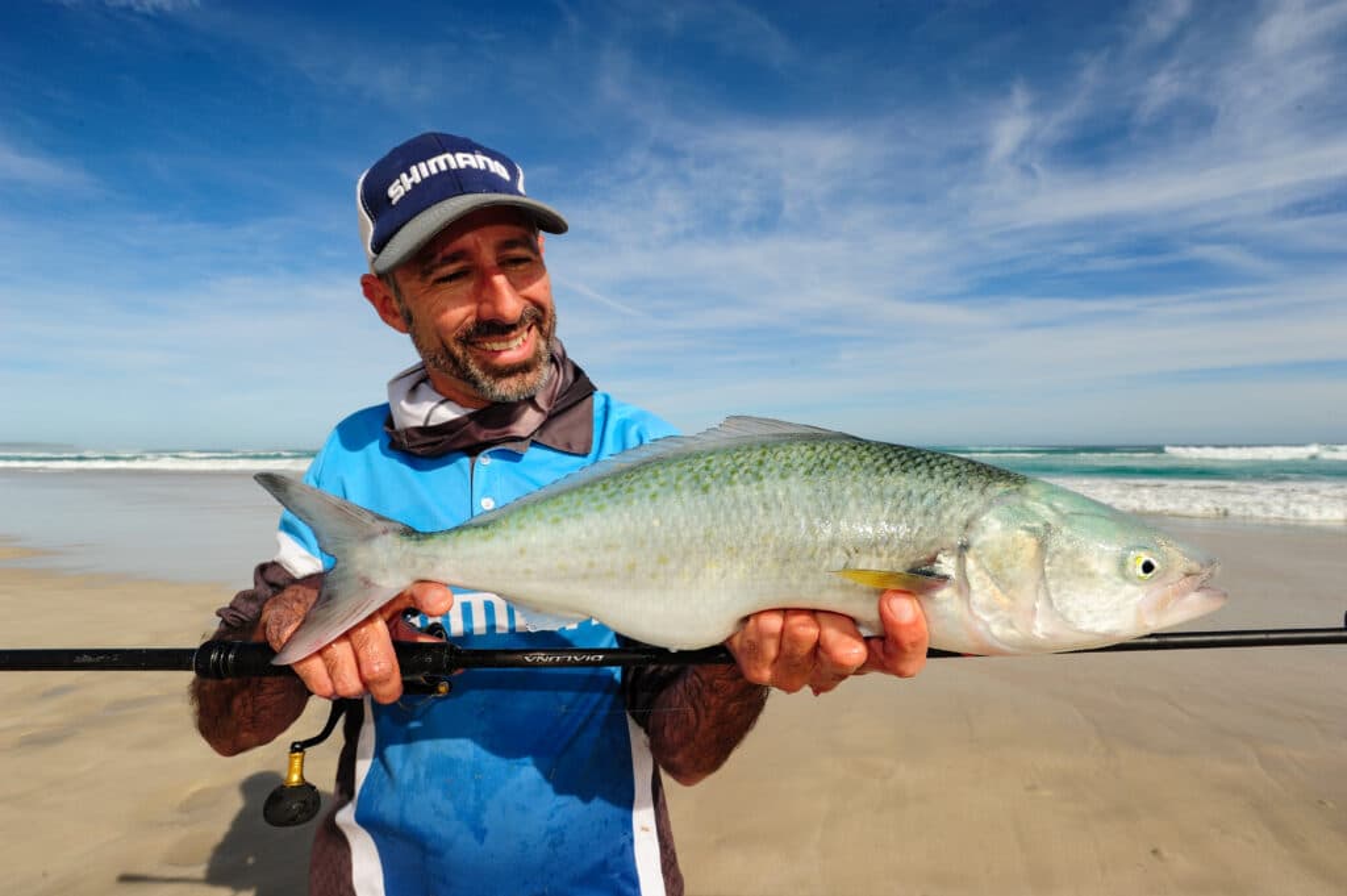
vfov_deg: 64.5
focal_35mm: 19
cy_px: 448
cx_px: 674
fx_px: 710
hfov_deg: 87.0
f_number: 13
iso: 200
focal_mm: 19
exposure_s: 1/250
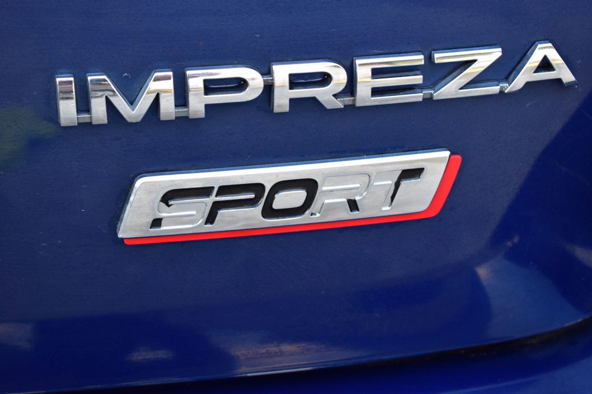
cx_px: 296
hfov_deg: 27.0
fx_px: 1233
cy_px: 197
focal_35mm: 75
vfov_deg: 18.2
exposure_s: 1/20
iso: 400
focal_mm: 50
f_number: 6.3
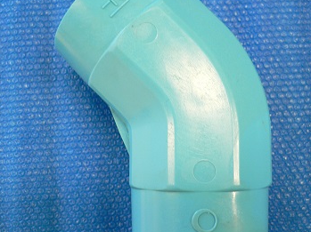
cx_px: 179
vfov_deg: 30.2
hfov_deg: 39.6
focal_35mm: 48
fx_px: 431
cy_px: 105
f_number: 2.8
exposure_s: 1/20
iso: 100
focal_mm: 5.8
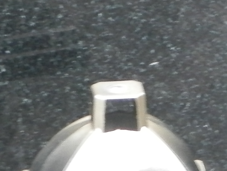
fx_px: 3975
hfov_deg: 3.3
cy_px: -304
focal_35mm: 606
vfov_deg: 2.4
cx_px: 420
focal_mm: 19
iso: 200
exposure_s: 1/20
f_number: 4.5
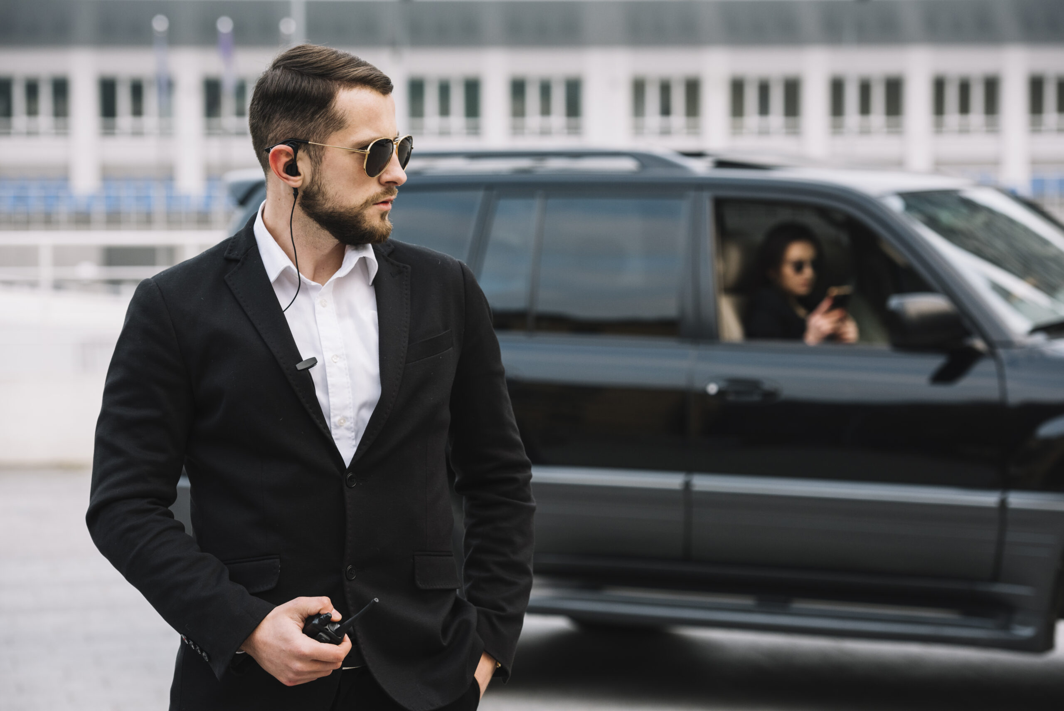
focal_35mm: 102
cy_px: 356
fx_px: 3016
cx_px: 532
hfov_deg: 20.0
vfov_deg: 13.4
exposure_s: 1/160
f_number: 4.5
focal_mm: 102
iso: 320
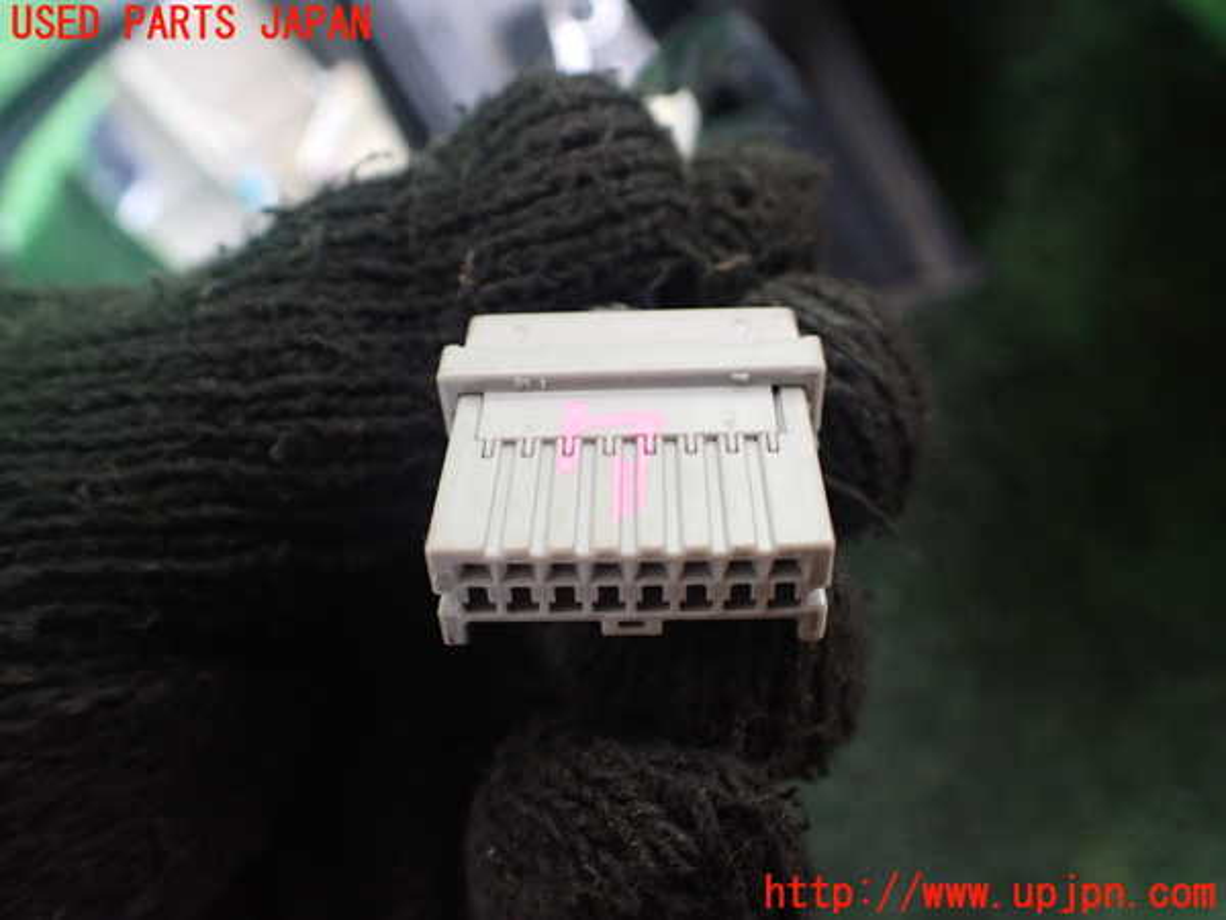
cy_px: 460
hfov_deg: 60.0
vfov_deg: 46.8
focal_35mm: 30
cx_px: 613
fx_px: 1063
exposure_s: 1/100
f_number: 2.3
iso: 800
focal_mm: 5.4
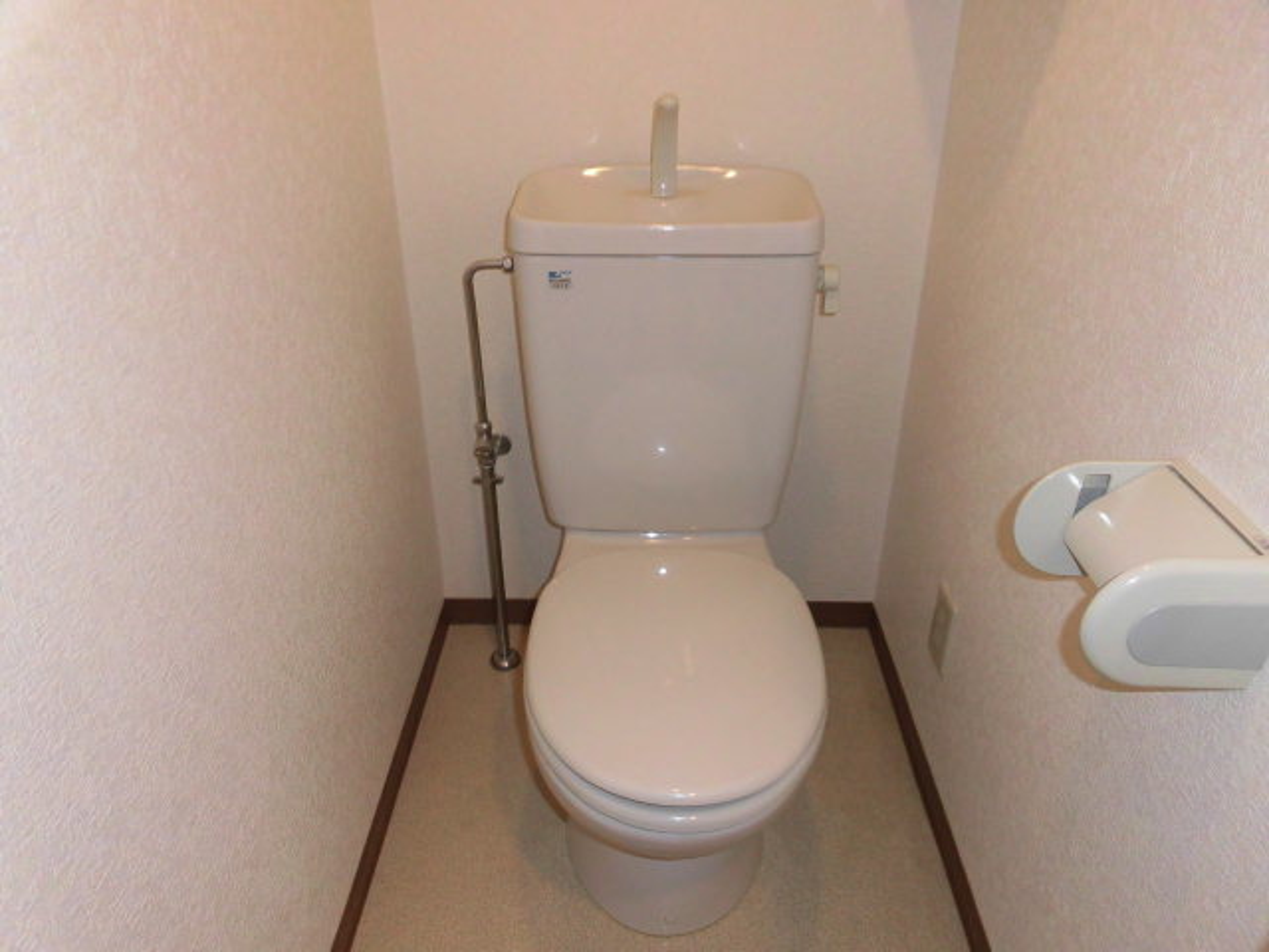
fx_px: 880
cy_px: 476
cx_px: 634
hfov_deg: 71.6
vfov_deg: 56.8
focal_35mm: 24
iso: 100
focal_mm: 4.3
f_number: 3.1
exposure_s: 1/30
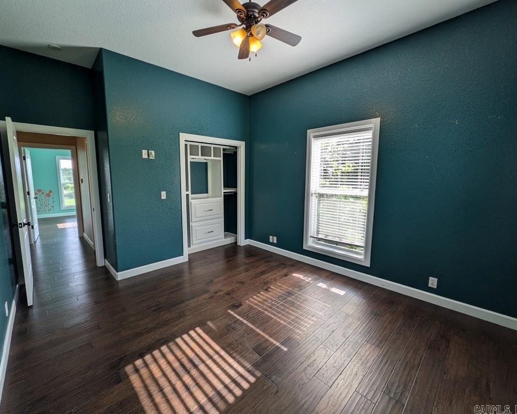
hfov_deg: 96.7
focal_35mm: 15
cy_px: 203
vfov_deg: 84.0
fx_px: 230
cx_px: 246
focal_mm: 1.83
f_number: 2.2
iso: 40
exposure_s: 1/168
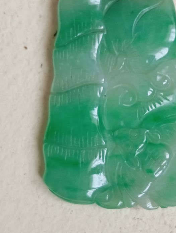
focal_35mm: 80
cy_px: 93
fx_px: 541
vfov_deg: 24.3
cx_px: 121
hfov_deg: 18.4
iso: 918
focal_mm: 4.22
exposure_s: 1/50
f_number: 1.8
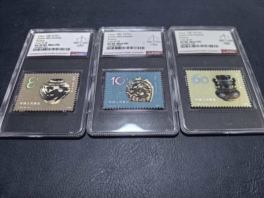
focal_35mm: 24
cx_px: 132
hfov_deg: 71.6
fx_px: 183
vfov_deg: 56.8
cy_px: 99
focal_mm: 5.75
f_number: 2
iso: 400
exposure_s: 1/33.3
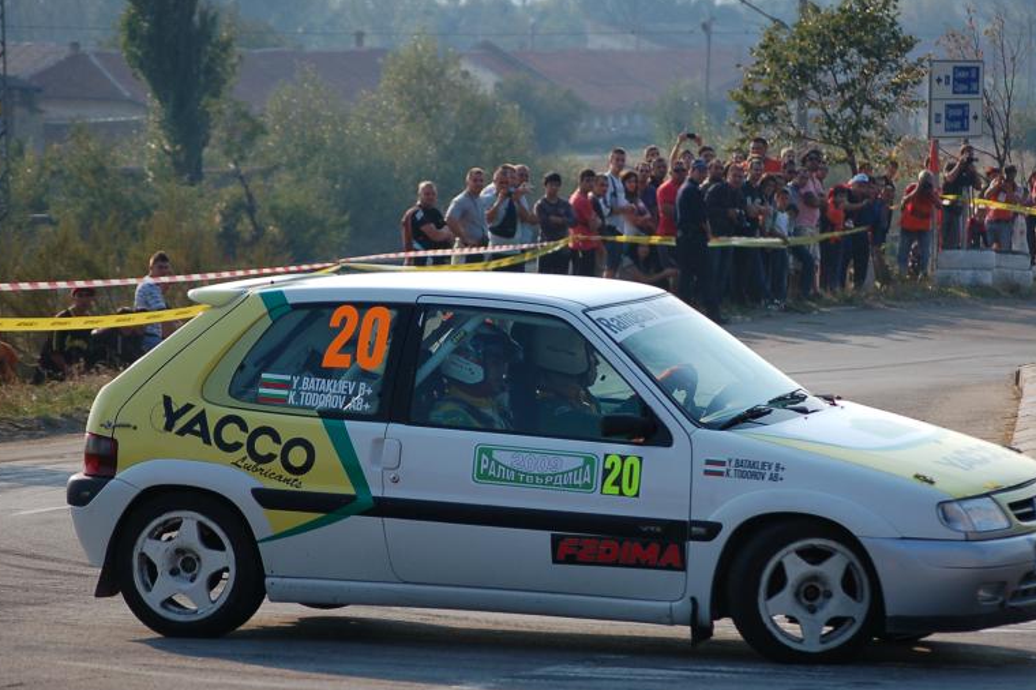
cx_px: 634
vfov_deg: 6.9
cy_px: 391
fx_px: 5695
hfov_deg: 10.4
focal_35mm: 198
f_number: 4.5
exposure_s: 1/1250
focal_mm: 98
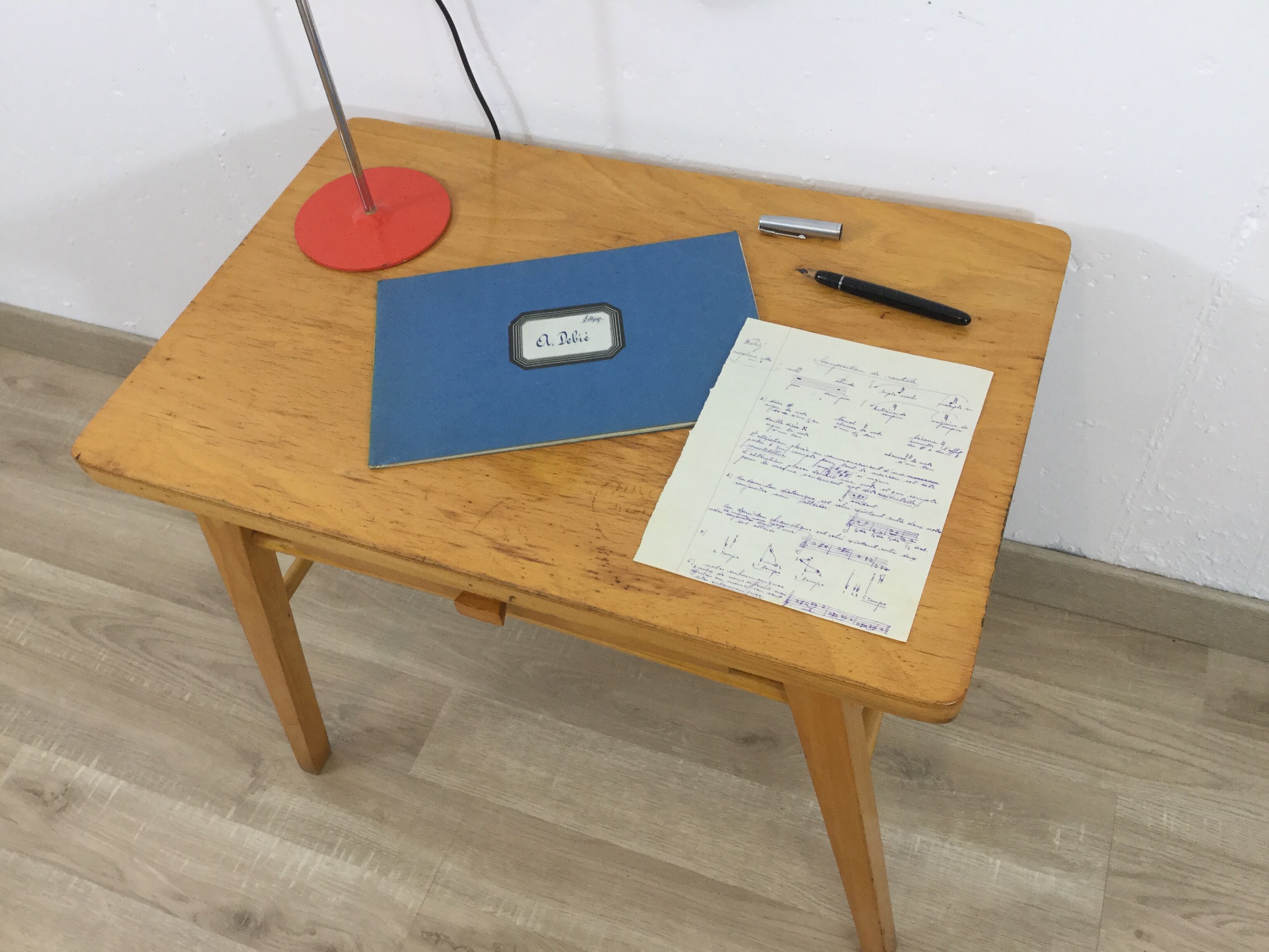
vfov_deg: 45.4
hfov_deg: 58.4
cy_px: 476
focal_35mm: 31
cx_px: 634
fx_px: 1136
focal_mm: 3.3
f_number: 2.4
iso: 80
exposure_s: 1/33
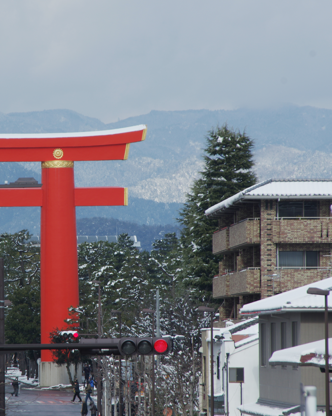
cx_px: 77
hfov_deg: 4.1
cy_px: 208
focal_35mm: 381
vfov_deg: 5.1
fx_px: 4680
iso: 100
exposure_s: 1/160
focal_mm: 180
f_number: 10
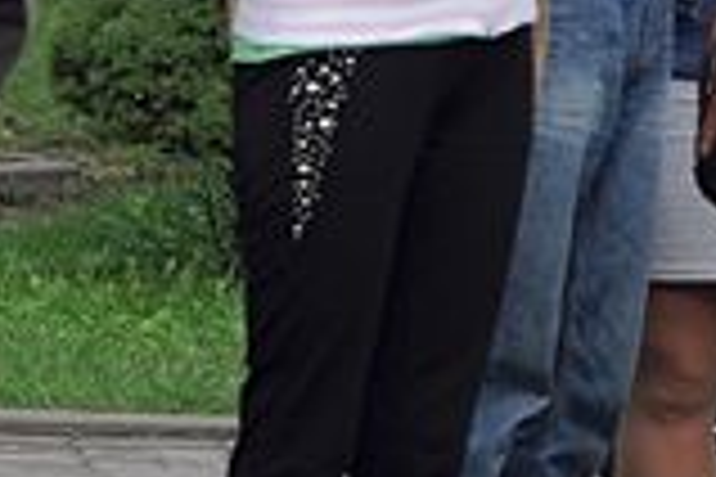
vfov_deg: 2.3
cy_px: 106
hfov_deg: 3.4
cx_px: 455
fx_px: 11926
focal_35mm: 600
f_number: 6.3
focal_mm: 75
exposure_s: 1/640
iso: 400
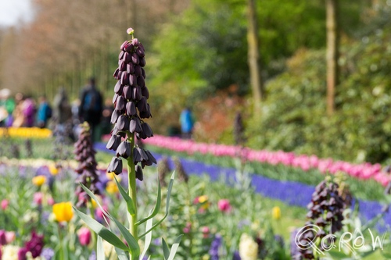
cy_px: 130
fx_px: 1221
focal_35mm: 112
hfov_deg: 18.2
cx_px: 196
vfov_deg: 12.2
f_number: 7.1
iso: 400
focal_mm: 75
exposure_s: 1/1250
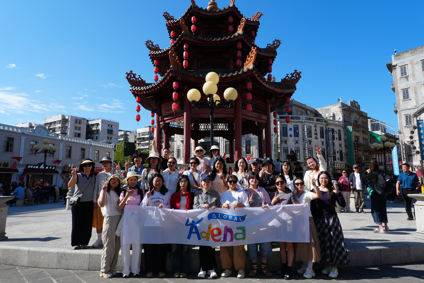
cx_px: 212
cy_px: 142
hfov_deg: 73.7
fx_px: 283
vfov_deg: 53.1
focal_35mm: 24
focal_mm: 16
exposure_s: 1/160
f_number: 10
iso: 100
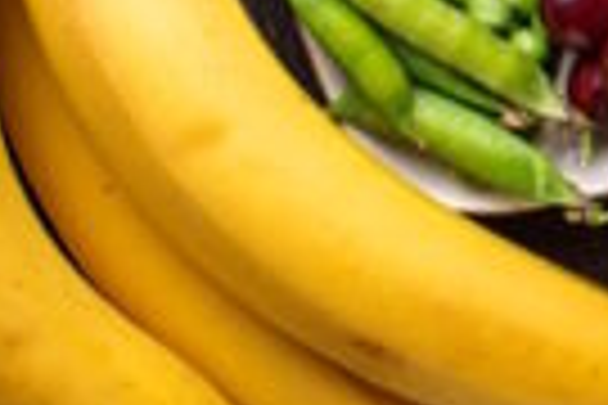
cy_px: -284
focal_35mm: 199
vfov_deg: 6.8
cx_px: 1124
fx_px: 3361
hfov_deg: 9.8
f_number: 9
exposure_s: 1/100
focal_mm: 50
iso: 100
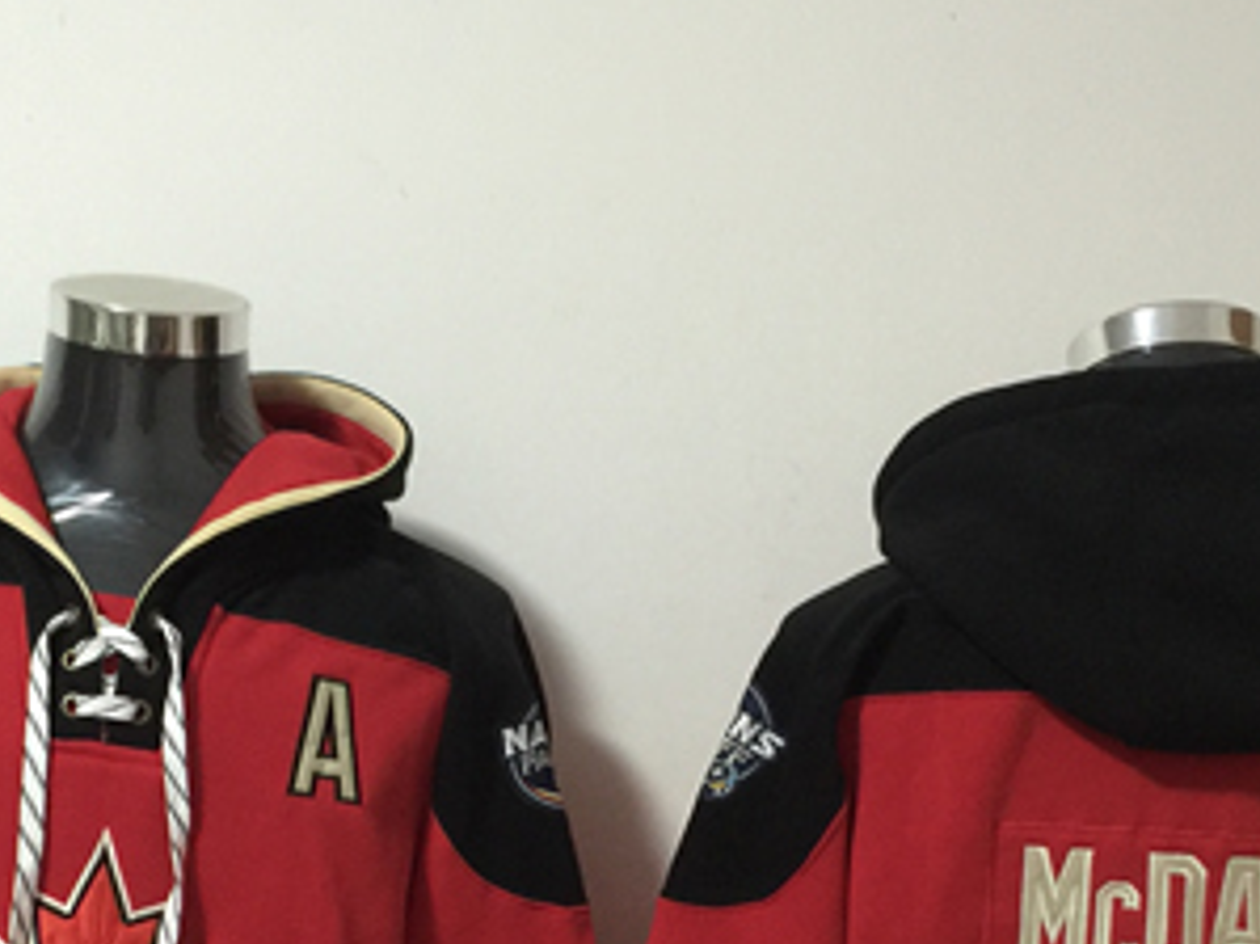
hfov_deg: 30.7
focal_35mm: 63
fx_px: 2292
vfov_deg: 22.5
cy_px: 917
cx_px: 636
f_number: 2.2
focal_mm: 4.15
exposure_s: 1/8
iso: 125
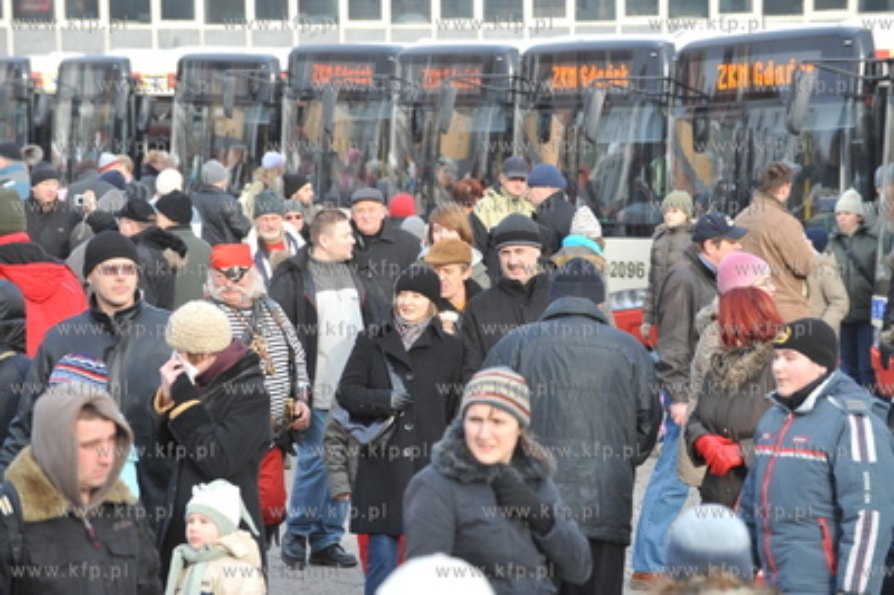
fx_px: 4962
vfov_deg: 6.9
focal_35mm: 200
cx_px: 447
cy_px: 298
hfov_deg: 10.3
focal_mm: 200
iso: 640
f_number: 8
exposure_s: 1/250
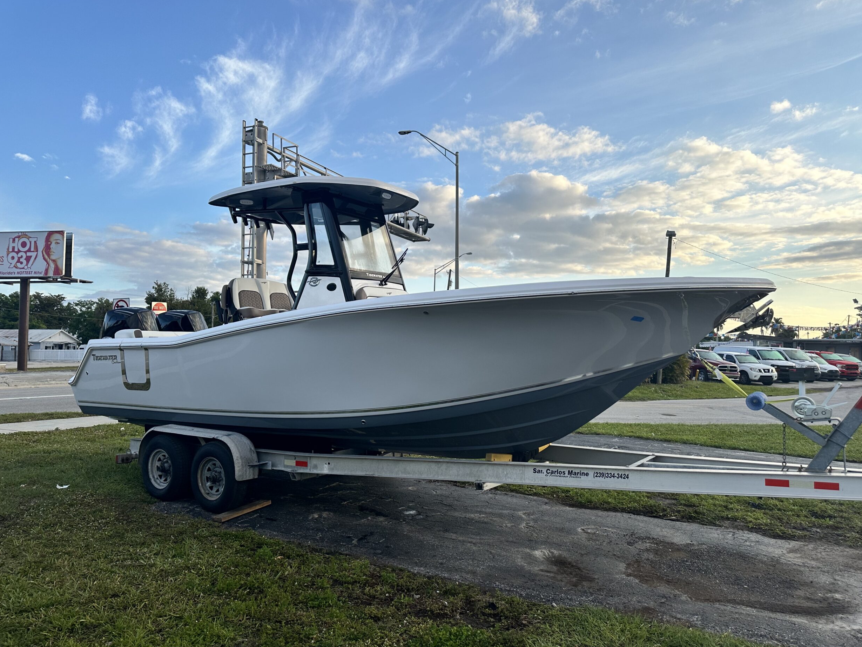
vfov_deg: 54.9
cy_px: 326
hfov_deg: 69.4
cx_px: 446
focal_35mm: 25
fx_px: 622
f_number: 1.78
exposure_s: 1/1916
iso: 80
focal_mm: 6.86
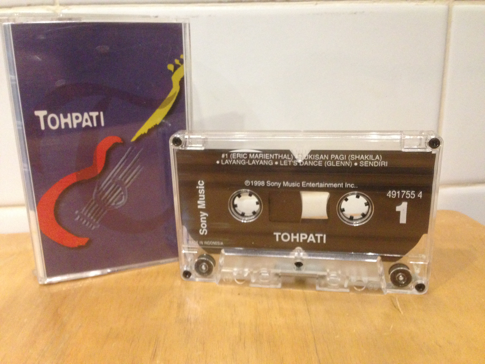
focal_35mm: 33
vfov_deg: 42.9
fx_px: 462
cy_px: 182
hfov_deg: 55.4
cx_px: 242
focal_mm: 4.12
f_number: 2.4
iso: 400
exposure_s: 1/15
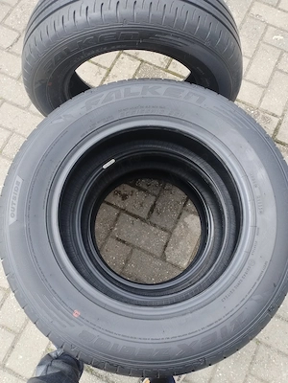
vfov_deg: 67.3
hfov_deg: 53.1
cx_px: 144
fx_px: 288
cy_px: 192
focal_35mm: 26
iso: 100
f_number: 1.8
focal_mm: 4.25
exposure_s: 1/447
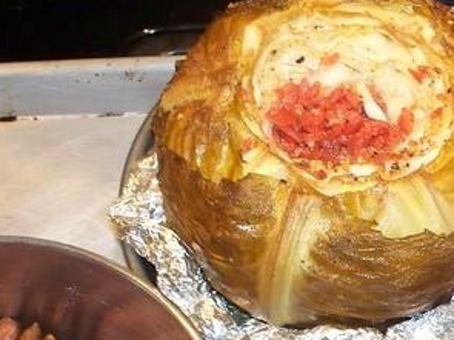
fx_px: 1442
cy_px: 258
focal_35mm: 110
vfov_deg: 13.4
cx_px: 366
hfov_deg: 17.7
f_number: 2.8
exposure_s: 1/30
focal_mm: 7.54
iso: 200
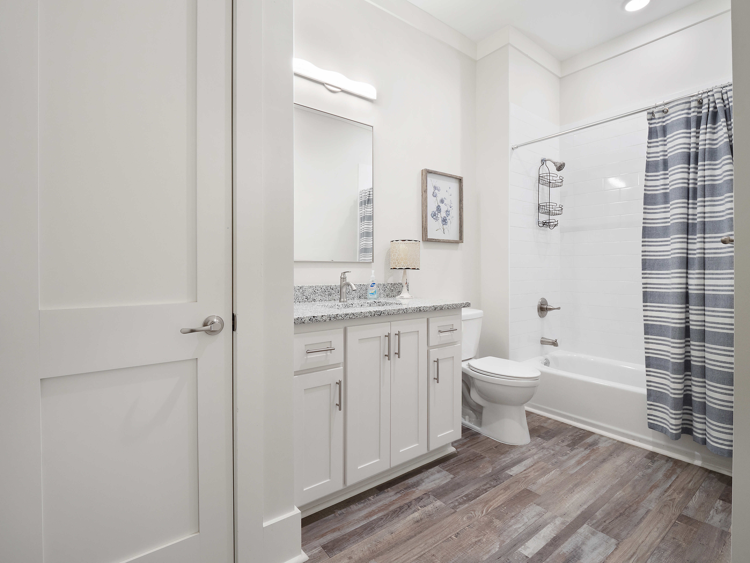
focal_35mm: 16
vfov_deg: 78.1
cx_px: 375
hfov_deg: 94.5
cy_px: 282
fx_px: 347
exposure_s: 1/8
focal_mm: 8
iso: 200
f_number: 5.6
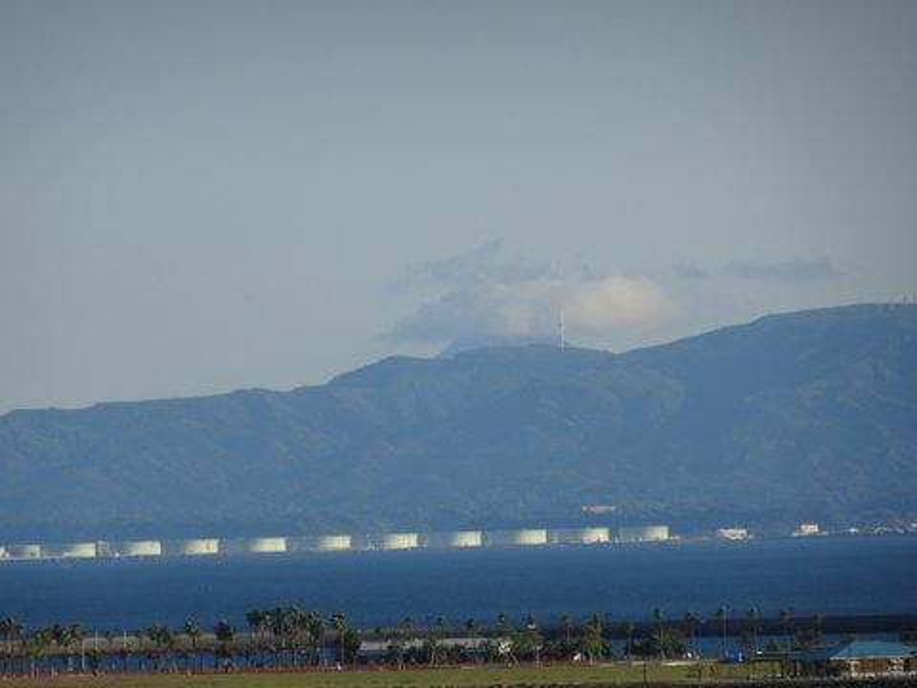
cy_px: 344
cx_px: 458
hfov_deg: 5.0
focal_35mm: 400
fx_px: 10596
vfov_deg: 3.7
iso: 80
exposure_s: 1/320
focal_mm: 68.35
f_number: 6.3
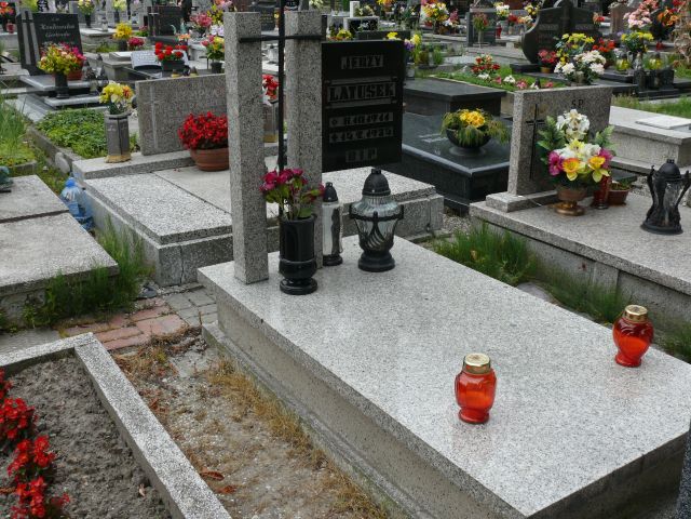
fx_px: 739
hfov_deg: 50.1
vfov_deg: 38.7
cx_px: 346
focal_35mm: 37
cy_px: 260
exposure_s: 1/200
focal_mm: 7.8
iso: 100
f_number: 4.5
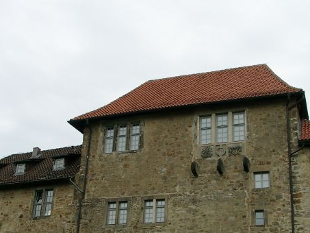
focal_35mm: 60
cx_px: 157
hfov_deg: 32.2
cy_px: 159
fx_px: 537
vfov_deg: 24.3
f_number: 4
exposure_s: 1/726
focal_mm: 7.13
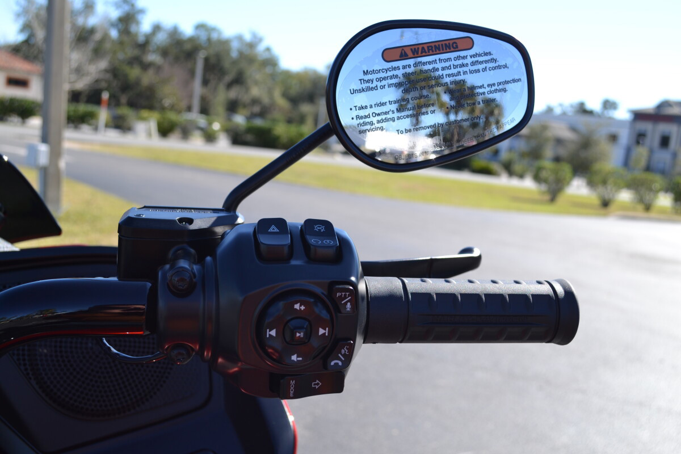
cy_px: 227
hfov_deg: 49.6
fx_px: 738
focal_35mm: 39
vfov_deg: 34.2
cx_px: 340
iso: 100
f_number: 6.3
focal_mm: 26
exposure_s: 1/160
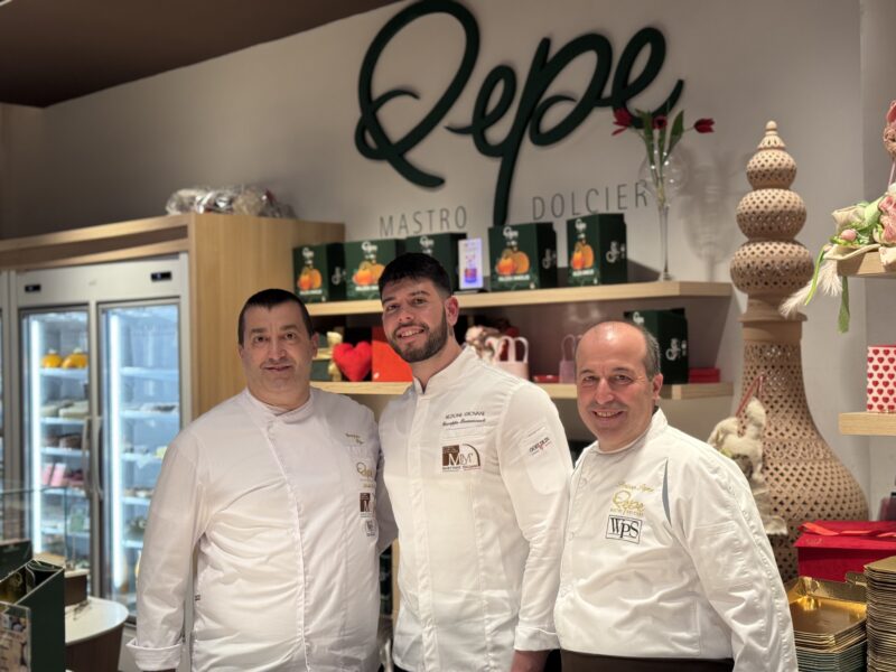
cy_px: 336
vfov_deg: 30.3
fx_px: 1242
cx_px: 448
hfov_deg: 39.7
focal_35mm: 48
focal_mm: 6.76
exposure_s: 1/100
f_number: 1.78
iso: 160
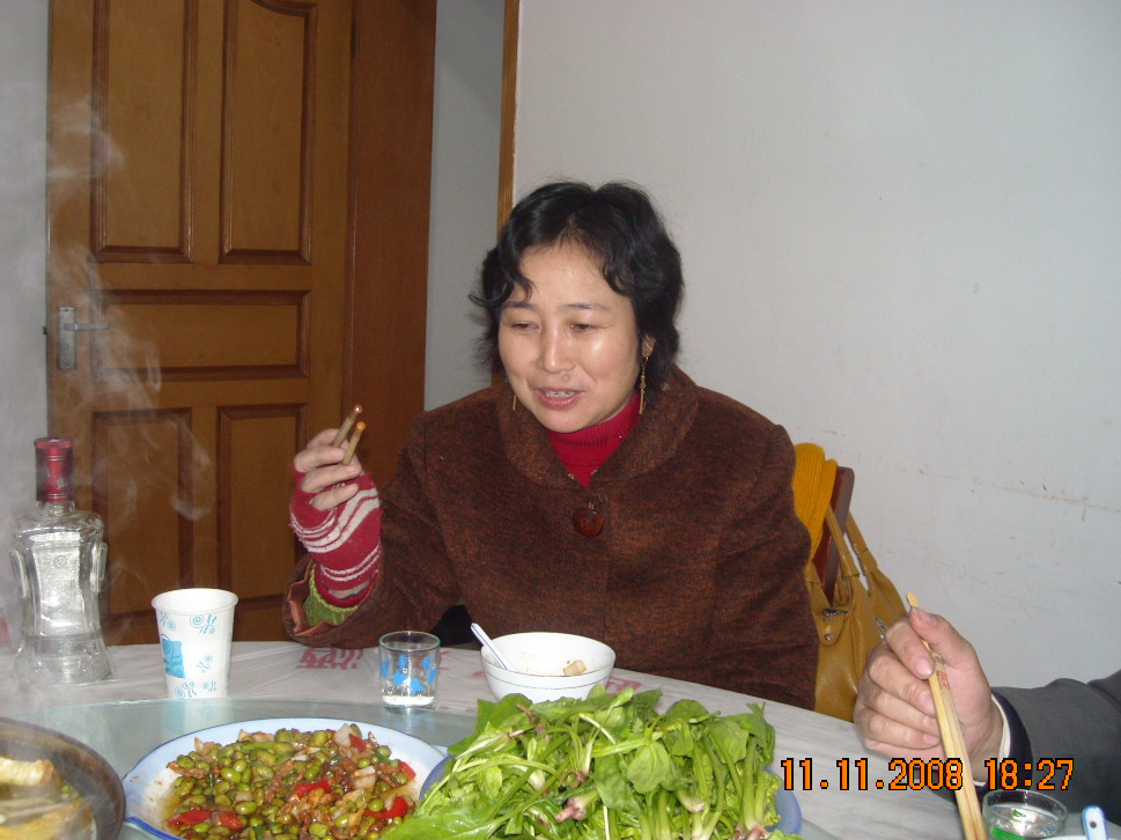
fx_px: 1198
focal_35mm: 37
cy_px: 423
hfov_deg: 50.1
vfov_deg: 38.6
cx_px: 532
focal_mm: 5.7
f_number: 2.8
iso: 200
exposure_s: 1/60
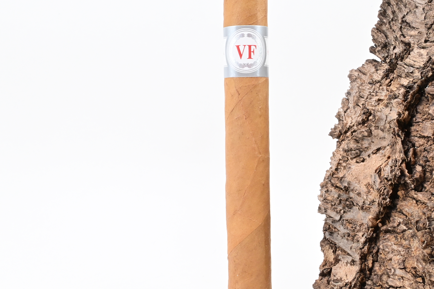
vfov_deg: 27.5
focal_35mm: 49
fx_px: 592
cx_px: 241
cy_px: 140
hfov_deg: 40.2
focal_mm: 22.5
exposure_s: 1/13
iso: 500
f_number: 22
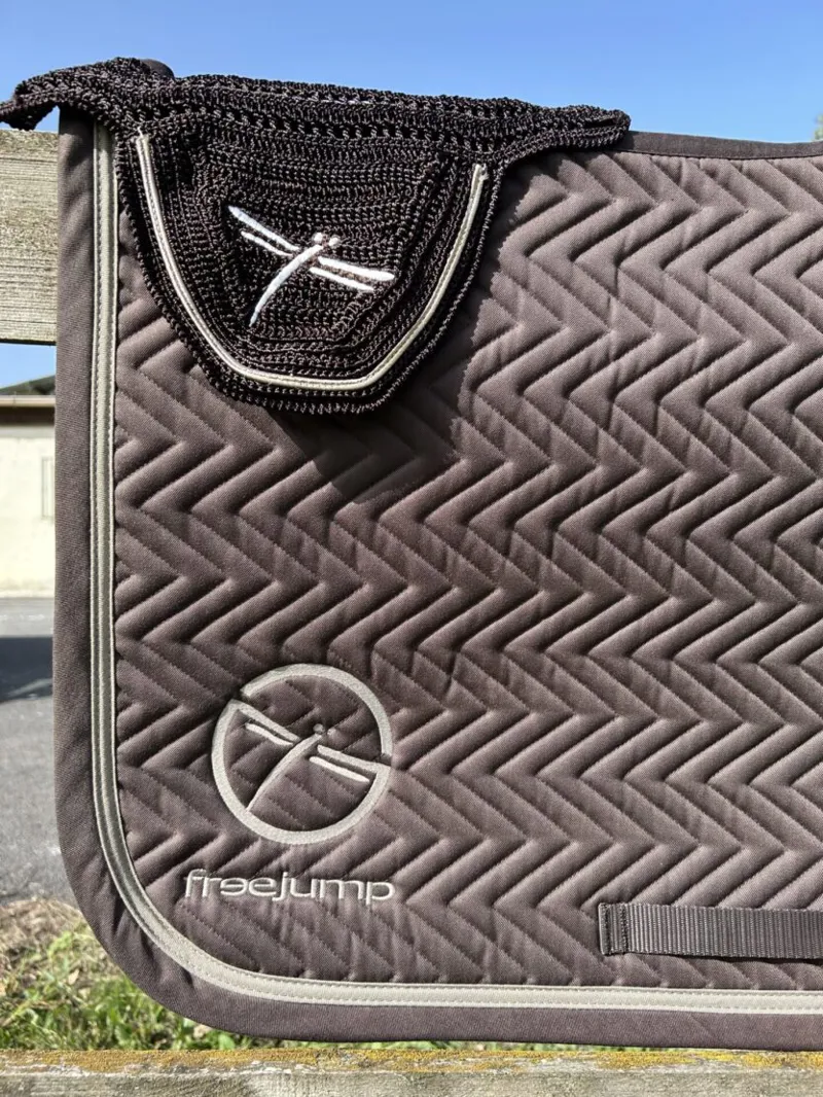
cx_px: 412
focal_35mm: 26
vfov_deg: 67.3
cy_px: 548
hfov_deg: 53.1
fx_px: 824
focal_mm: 5.7
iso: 50
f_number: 1.5
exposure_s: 1/965
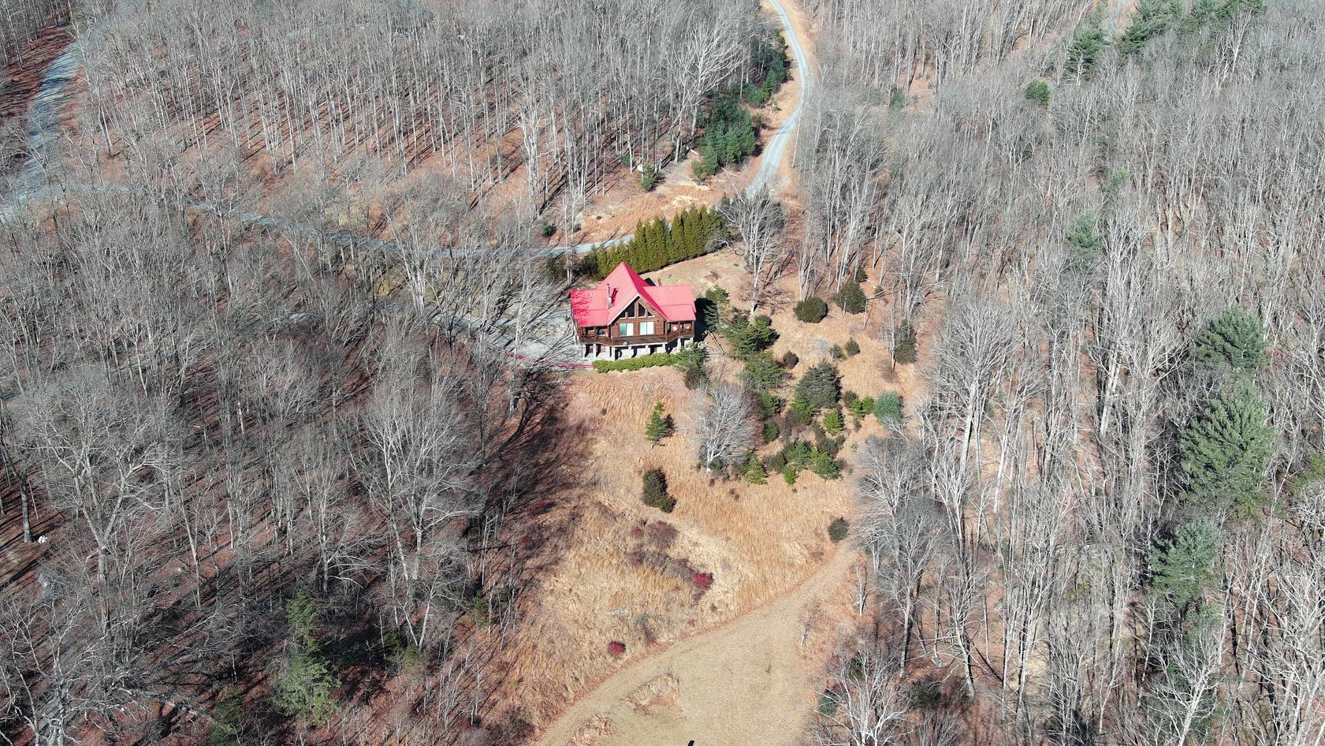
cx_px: 648
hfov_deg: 54.0
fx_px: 1300
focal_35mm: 37
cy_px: 437
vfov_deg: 31.9
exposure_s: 1/581
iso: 100
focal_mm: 10.57
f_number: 2.8
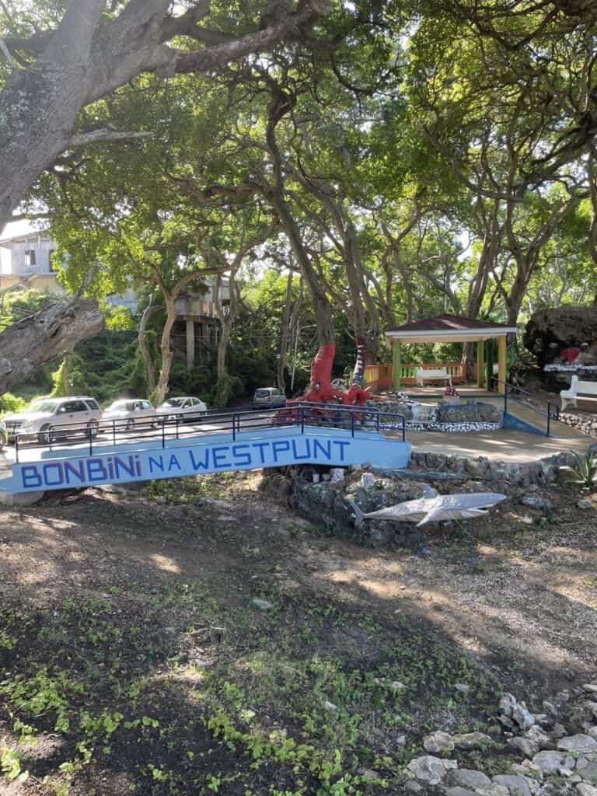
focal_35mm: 26
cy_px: 398
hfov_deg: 53.1
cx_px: 298
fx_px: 598
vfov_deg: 67.3
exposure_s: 1/148
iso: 32
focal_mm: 4.2
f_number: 1.6
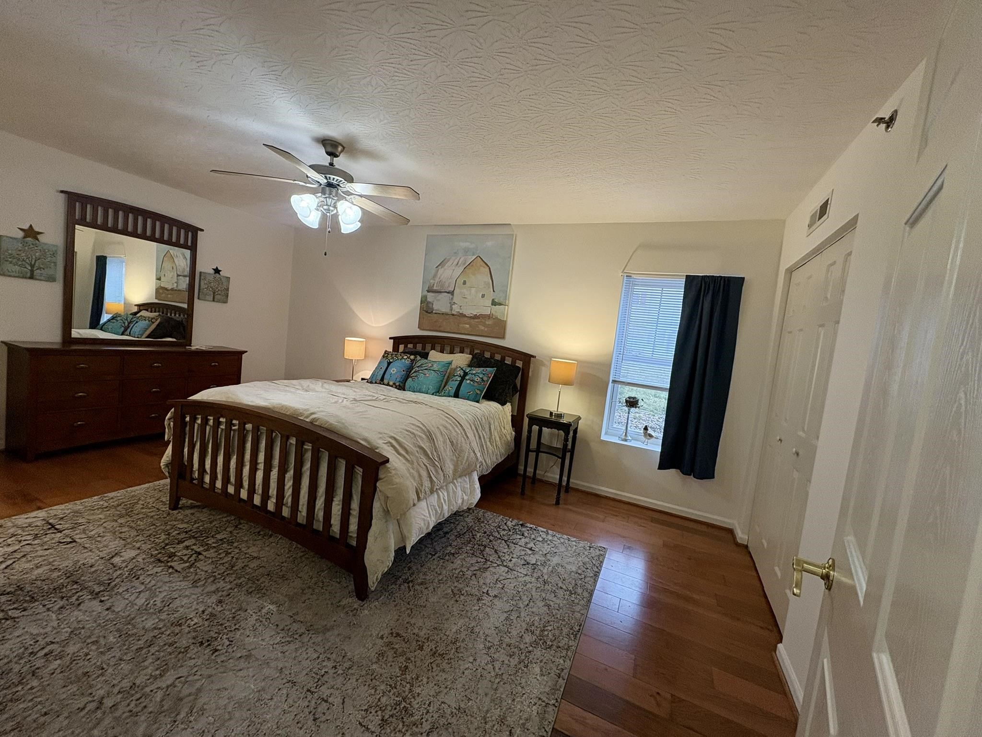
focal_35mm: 14
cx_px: 491
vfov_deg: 85.7
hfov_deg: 102.1
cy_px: 368
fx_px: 397
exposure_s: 1/60
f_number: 2.2
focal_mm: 2.22
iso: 200
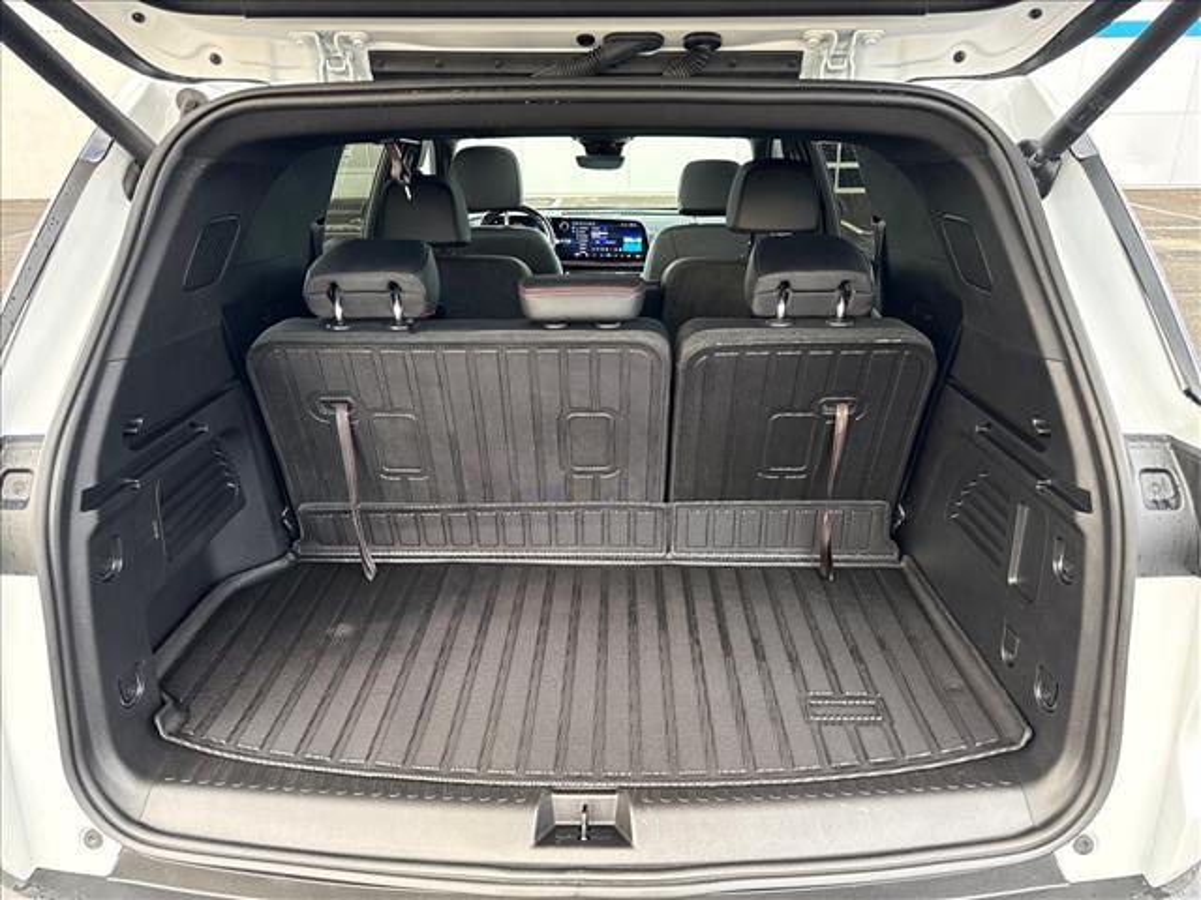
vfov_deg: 56.8
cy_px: 450
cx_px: 600
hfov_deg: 71.6
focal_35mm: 24
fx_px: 833
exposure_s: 1/60
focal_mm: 6.76
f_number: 1.78
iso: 250
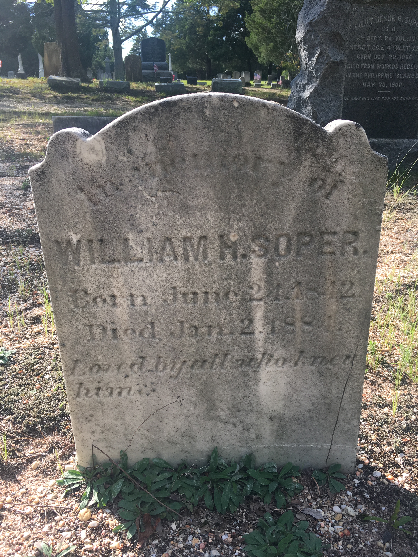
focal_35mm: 29
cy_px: 278
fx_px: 467
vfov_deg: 61.7
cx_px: 209
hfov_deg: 48.2
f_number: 2.2
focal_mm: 4.15
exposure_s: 1/478
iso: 25
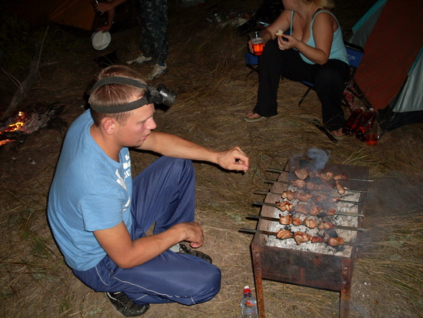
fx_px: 465
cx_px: 212
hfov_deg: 49.0
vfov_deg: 37.7
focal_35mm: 38
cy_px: 159
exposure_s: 1/45
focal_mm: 6.3
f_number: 2.8
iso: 100
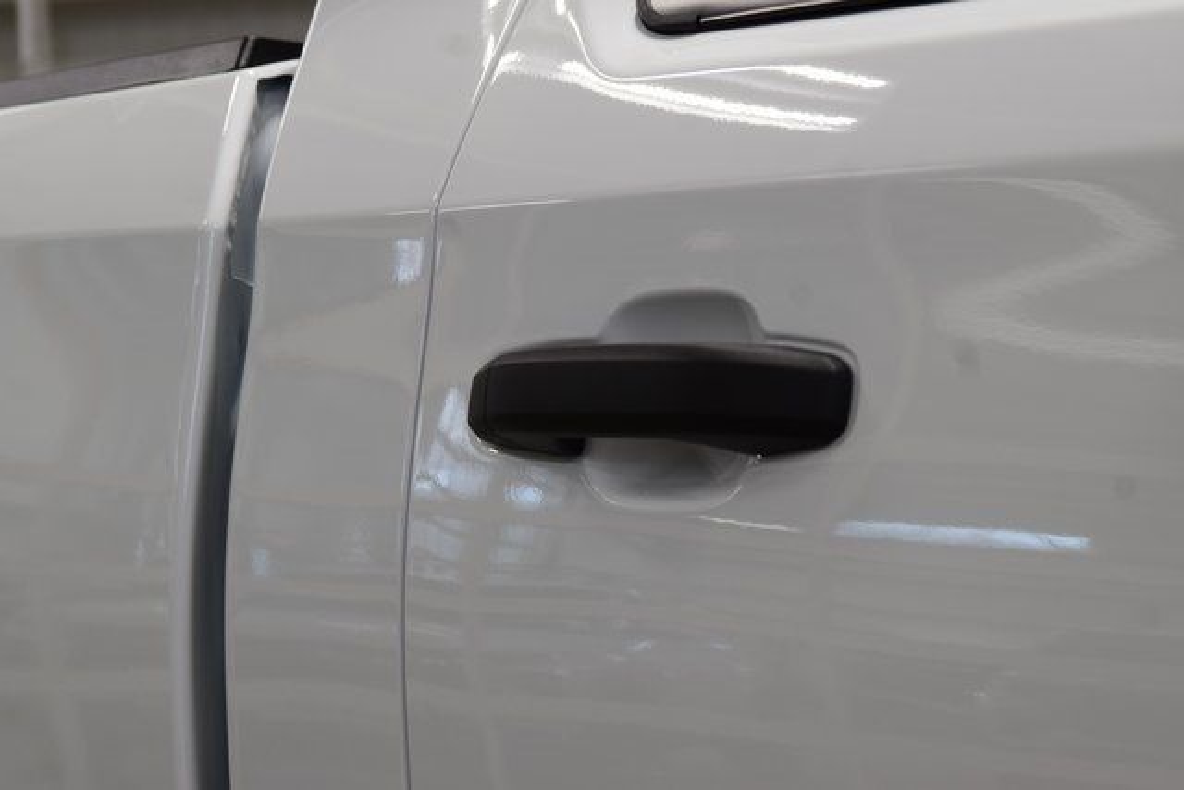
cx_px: 592
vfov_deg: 13.0
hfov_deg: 19.5
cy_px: 395
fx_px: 3454
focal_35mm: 105
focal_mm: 70
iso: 500
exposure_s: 1/30
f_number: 7.1
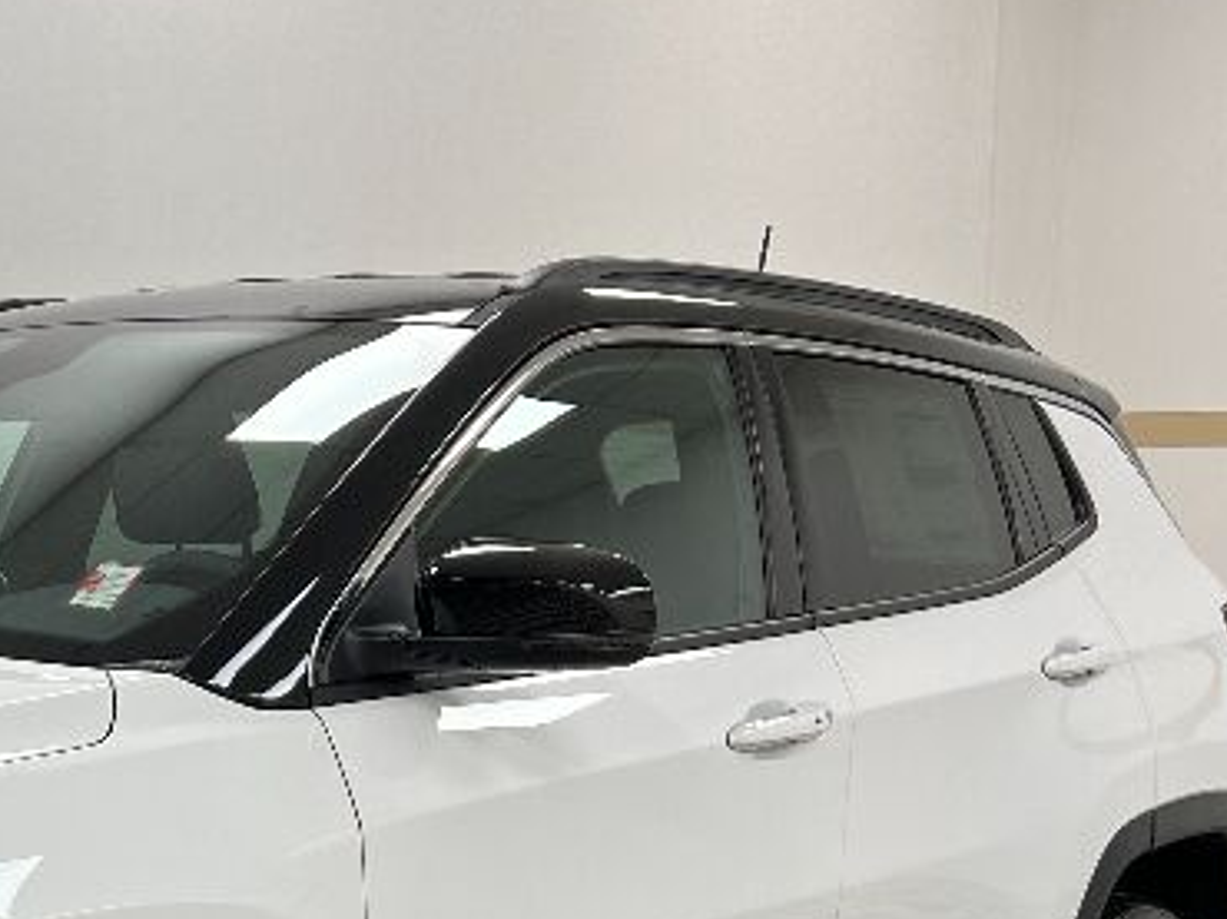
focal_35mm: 72
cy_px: 962
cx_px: -116
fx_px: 2550
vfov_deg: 19.7
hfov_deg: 25.2
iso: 64
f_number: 1.5
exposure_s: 1/120
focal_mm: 5.7
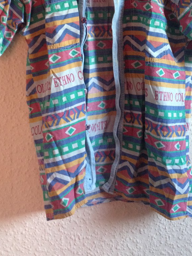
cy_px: 51
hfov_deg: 24.0
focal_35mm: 61
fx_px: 451
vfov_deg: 30.9
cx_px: 102
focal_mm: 4.28
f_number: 2.4
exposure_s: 1/20
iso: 160
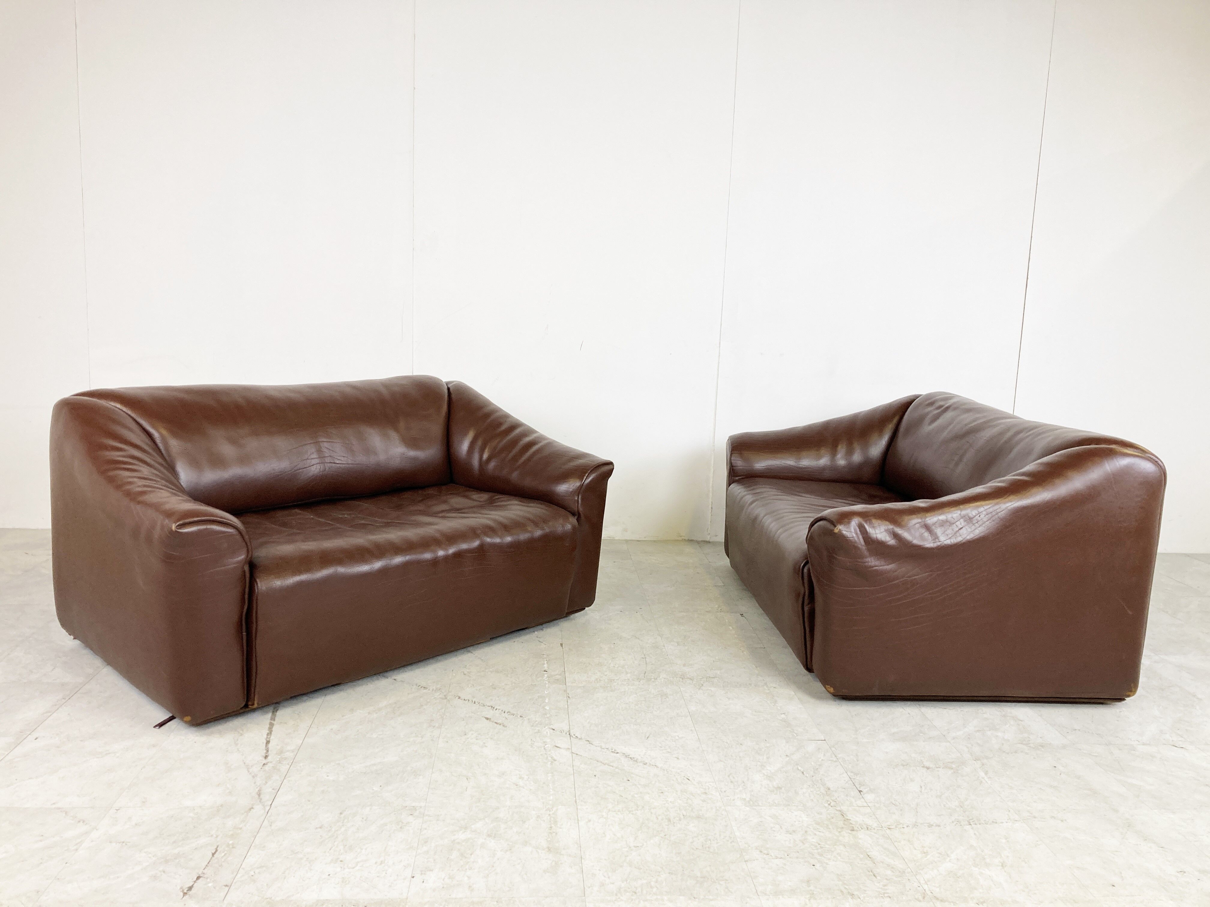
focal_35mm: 28
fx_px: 979
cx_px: 605
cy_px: 454
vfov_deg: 49.7
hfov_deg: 63.4
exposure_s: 1/100
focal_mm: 3.99
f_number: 1.8
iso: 64
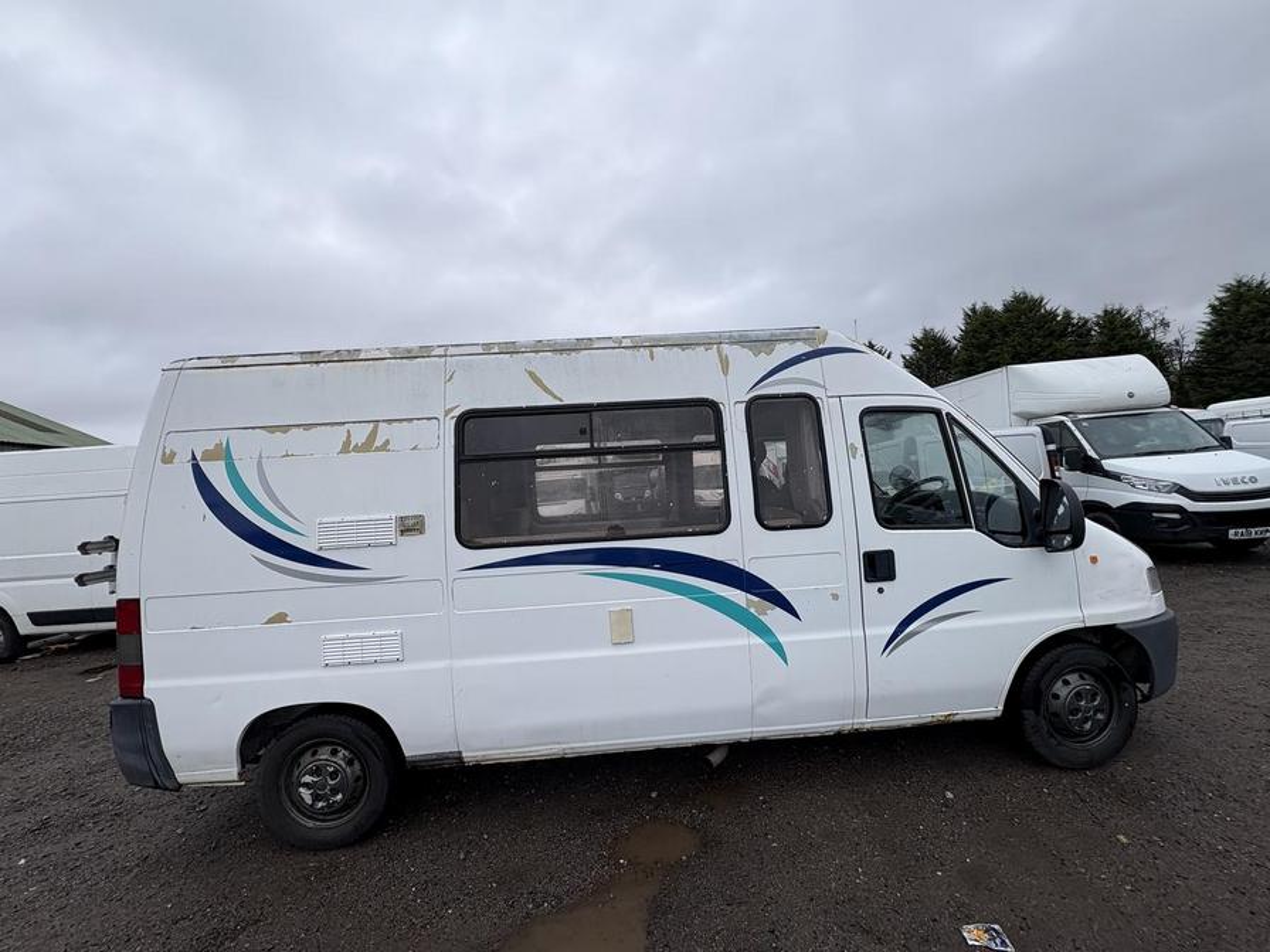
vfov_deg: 85.7
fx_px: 514
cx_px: 635
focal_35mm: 14
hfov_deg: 102.1
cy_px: 476
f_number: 2.2
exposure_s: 1/421
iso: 40
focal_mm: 2.22
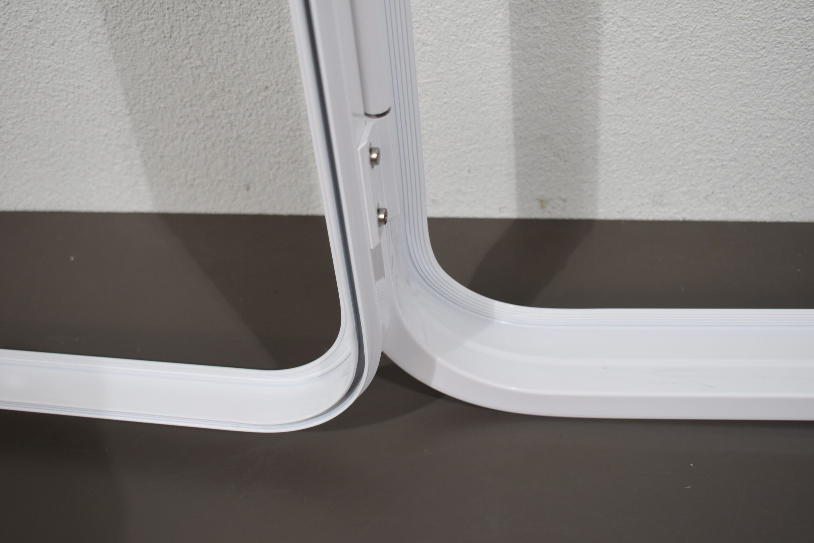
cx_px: 407
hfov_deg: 42.3
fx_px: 1051
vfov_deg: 28.9
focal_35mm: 46
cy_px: 272
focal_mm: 31
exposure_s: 1/100
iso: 400
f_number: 5.6
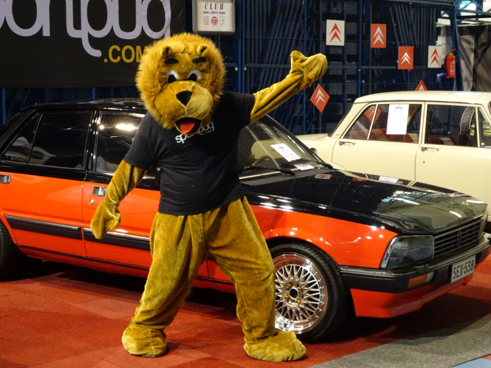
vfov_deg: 22.9
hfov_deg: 30.3
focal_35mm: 64
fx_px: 908
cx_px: 246
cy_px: 184
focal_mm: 10.95
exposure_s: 1/10
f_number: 4.5
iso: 800
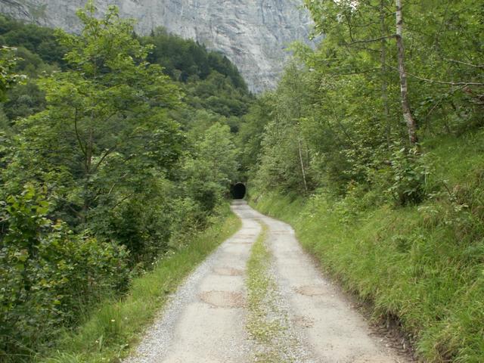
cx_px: 242
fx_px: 489
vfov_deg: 40.7
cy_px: 182
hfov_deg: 52.6
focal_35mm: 35
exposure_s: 1/80
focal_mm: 5.86
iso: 50
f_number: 4
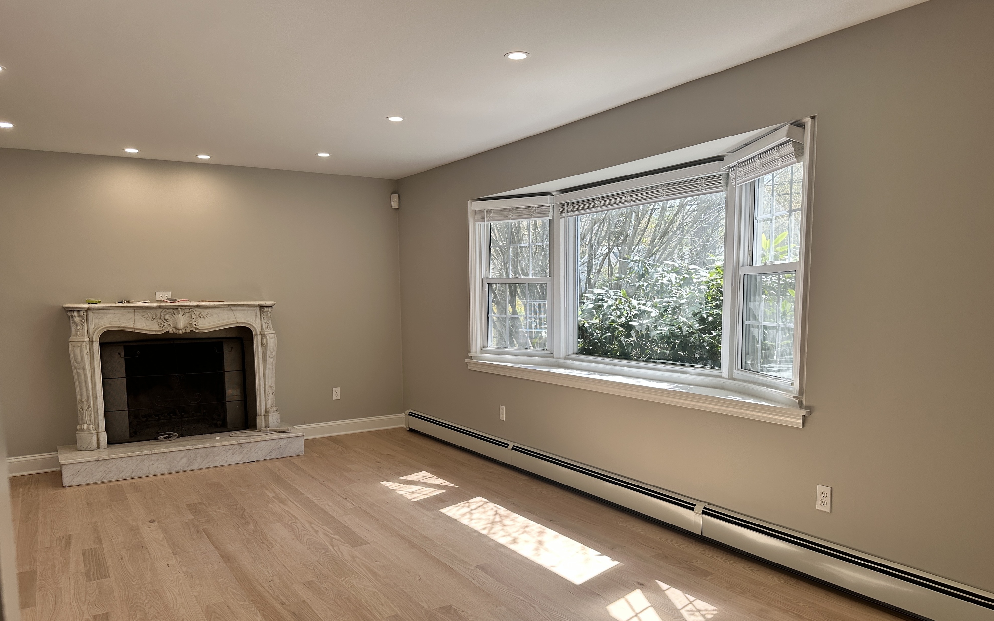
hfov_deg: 70.4
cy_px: 372
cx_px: 495
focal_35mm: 26
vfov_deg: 47.3
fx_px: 704
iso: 80
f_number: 1.78
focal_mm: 6.86
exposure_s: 1/396
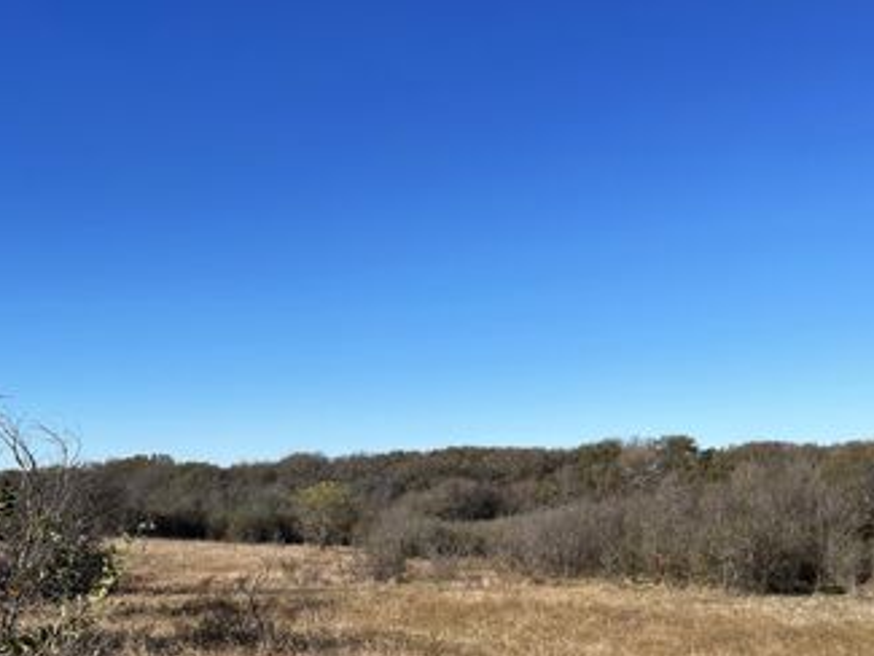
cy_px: 456
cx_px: 433
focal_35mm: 40
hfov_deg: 46.8
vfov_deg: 35.5
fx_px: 1010
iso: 50
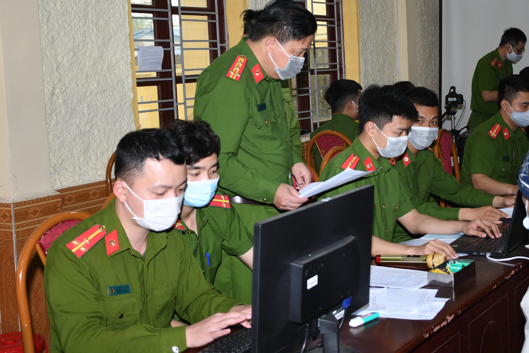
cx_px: 353
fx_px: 793
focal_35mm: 54
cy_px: 120
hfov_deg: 36.5
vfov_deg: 24.9
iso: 320
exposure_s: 1/200
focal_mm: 24
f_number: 4
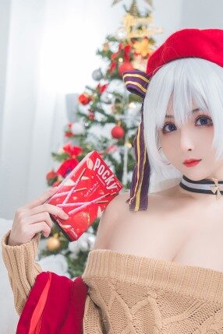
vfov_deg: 18.9
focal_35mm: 105
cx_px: 180
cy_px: 345
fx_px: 976
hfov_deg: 13.0
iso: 100
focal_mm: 40
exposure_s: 1/100
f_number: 2
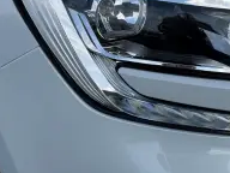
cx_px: 192
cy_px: 53
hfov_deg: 21.4
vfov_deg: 16.4
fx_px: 598
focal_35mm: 90
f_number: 1.78
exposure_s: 1/3226
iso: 64
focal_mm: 6.76
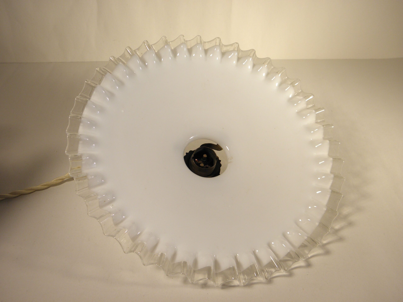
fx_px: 396
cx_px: 202
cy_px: 151
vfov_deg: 41.8
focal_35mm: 34
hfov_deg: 54.0
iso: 100
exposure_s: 1/100
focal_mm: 6.2
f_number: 3.7
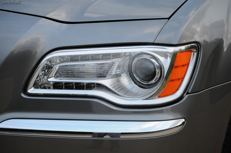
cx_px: 116
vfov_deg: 12.1
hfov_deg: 18.2
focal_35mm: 112
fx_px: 721
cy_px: 76
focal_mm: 75
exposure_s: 1/500
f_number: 5.6
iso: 2000
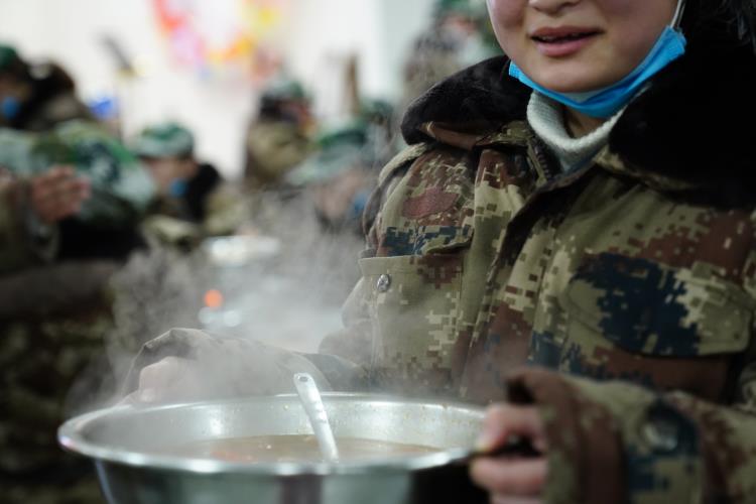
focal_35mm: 64
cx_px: 378
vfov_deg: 21.2
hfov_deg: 31.4
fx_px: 1344
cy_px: 252
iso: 4000
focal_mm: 64
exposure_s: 1/250
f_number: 2.8
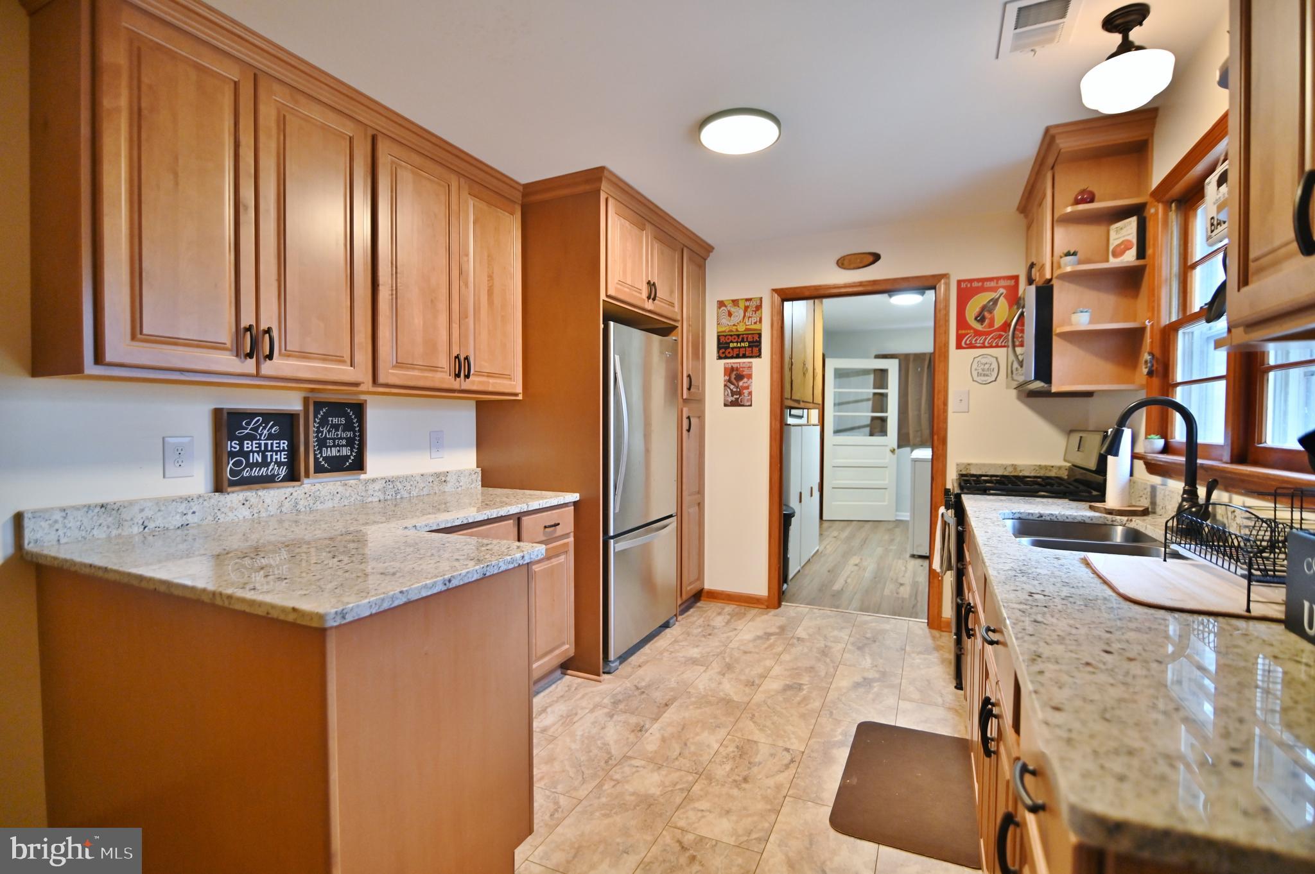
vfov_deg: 73.7
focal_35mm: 16
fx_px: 584
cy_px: 437
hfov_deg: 96.8
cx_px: 658
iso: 1600
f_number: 2.8
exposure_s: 1/125
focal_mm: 16
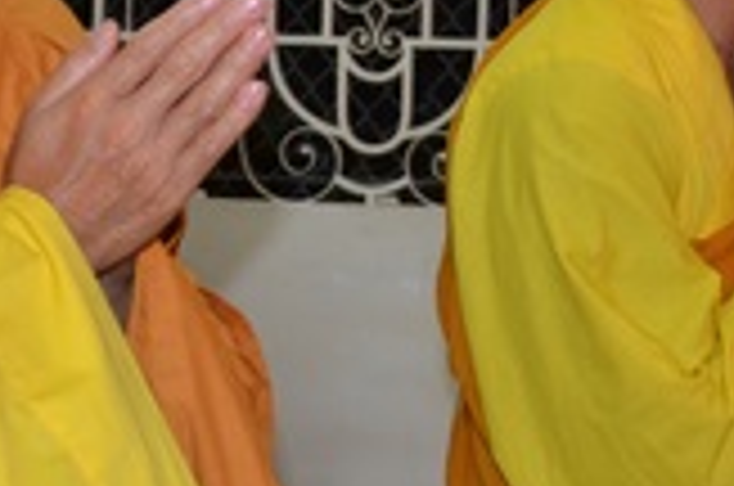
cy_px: -38
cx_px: 860
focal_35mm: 144
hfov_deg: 13.9
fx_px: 2930
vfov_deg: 9.4
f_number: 4.5
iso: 640
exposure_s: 1/60
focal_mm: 24
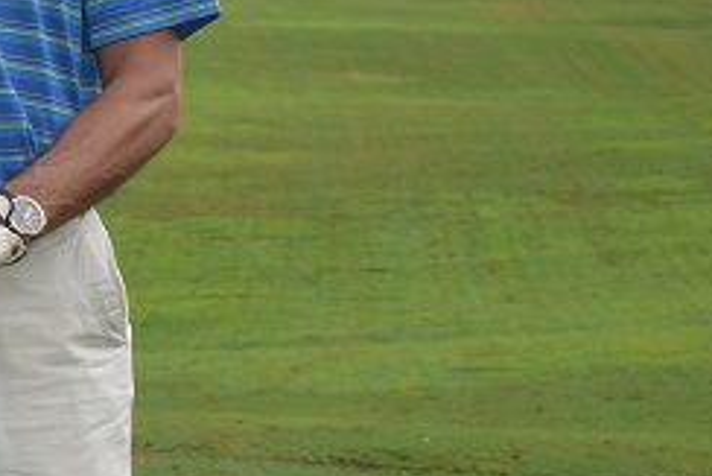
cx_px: -903
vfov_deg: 6.6
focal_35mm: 209
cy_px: 272
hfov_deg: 9.0
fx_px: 4136
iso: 100
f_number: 5.6
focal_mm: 28
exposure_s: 1/200
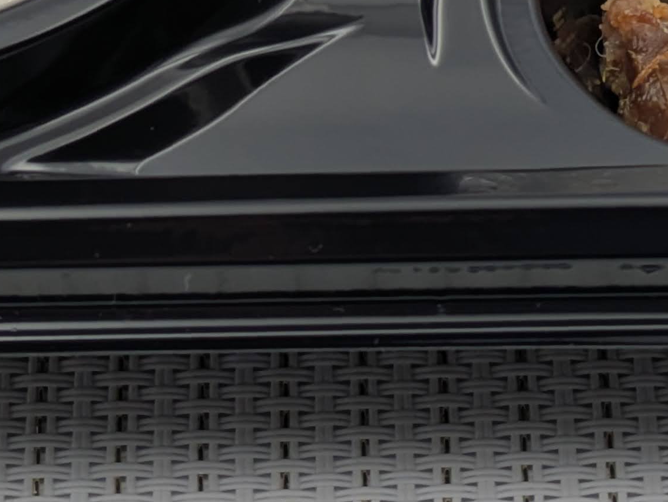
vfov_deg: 7.0
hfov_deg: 9.5
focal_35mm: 208
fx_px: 4015
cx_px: 404
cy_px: -398
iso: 47
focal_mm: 5.43
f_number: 1.89
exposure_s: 1/127
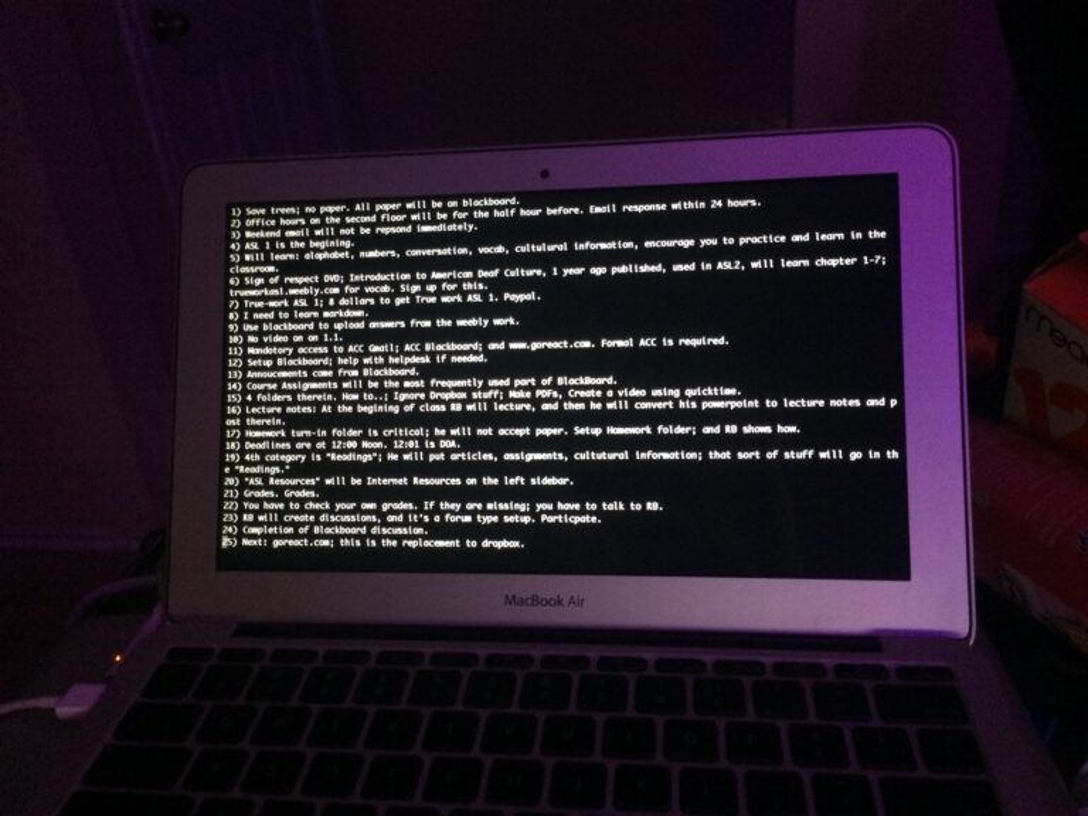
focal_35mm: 29
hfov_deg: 61.7
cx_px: 544
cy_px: 408
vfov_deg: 48.2
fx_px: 911
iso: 250
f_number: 2.2
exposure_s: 1/20
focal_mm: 4.15
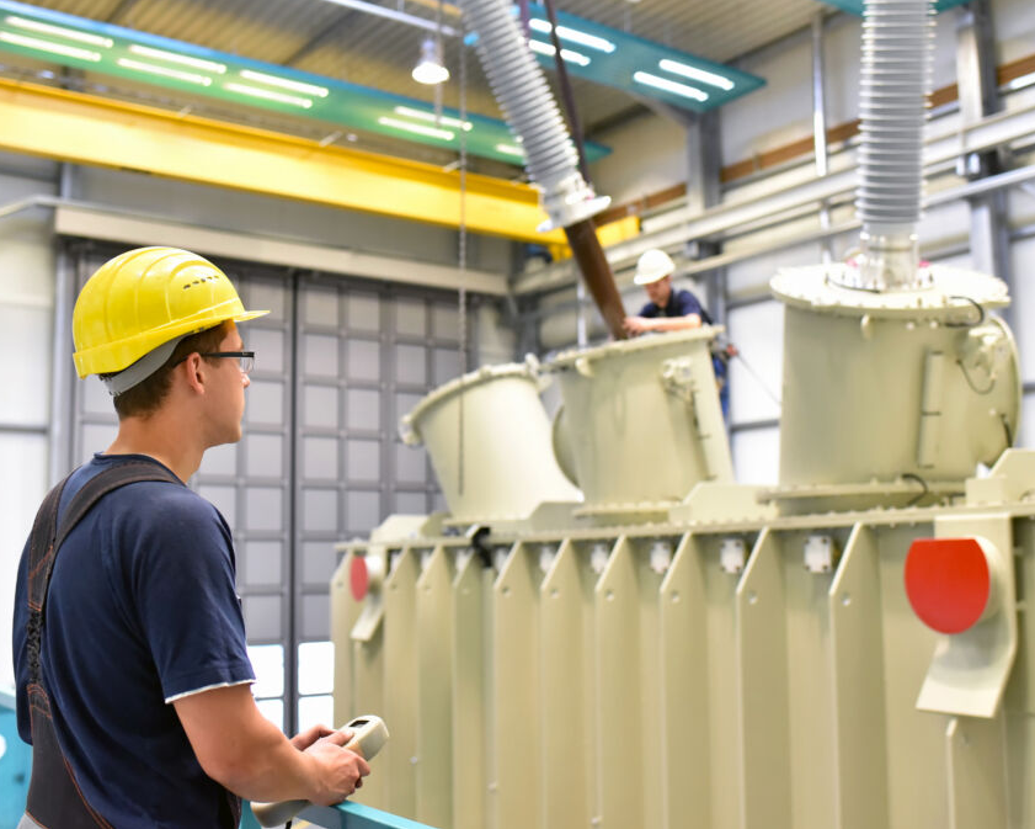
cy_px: 409
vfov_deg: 37.3
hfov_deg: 45.8
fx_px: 1225
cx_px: 506
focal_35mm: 40
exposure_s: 1/400
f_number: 2.8
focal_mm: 35
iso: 4500
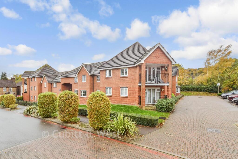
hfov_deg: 100.4
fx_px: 99
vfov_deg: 77.3
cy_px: 80
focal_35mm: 15
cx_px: 119
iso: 400
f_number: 8
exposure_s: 1/400
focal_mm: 10
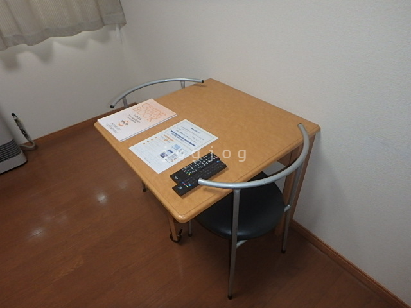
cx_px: 206
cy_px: 154
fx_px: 249
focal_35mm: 21
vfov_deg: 63.4
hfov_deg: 79.0
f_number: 3.5
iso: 400
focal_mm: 3.7
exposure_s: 1/30
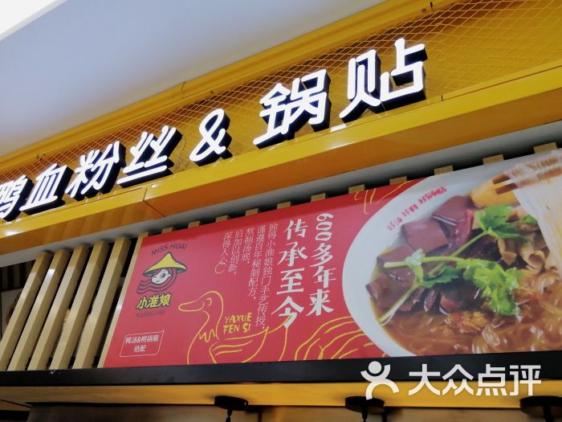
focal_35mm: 27
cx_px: 281
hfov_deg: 65.3
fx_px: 438
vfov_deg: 51.4
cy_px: 211
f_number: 2.2
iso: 200
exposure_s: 1/100
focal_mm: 3.95
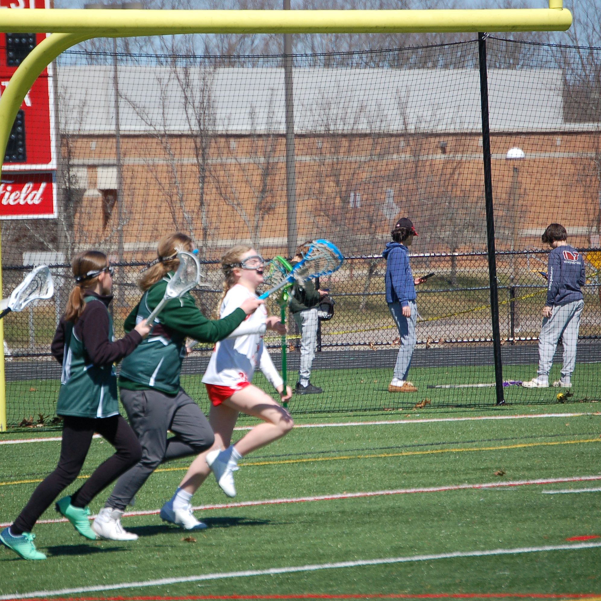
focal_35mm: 317
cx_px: 280
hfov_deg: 5.5
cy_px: 301
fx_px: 6220
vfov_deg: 5.5
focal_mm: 165
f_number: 5.3
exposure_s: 1/1000
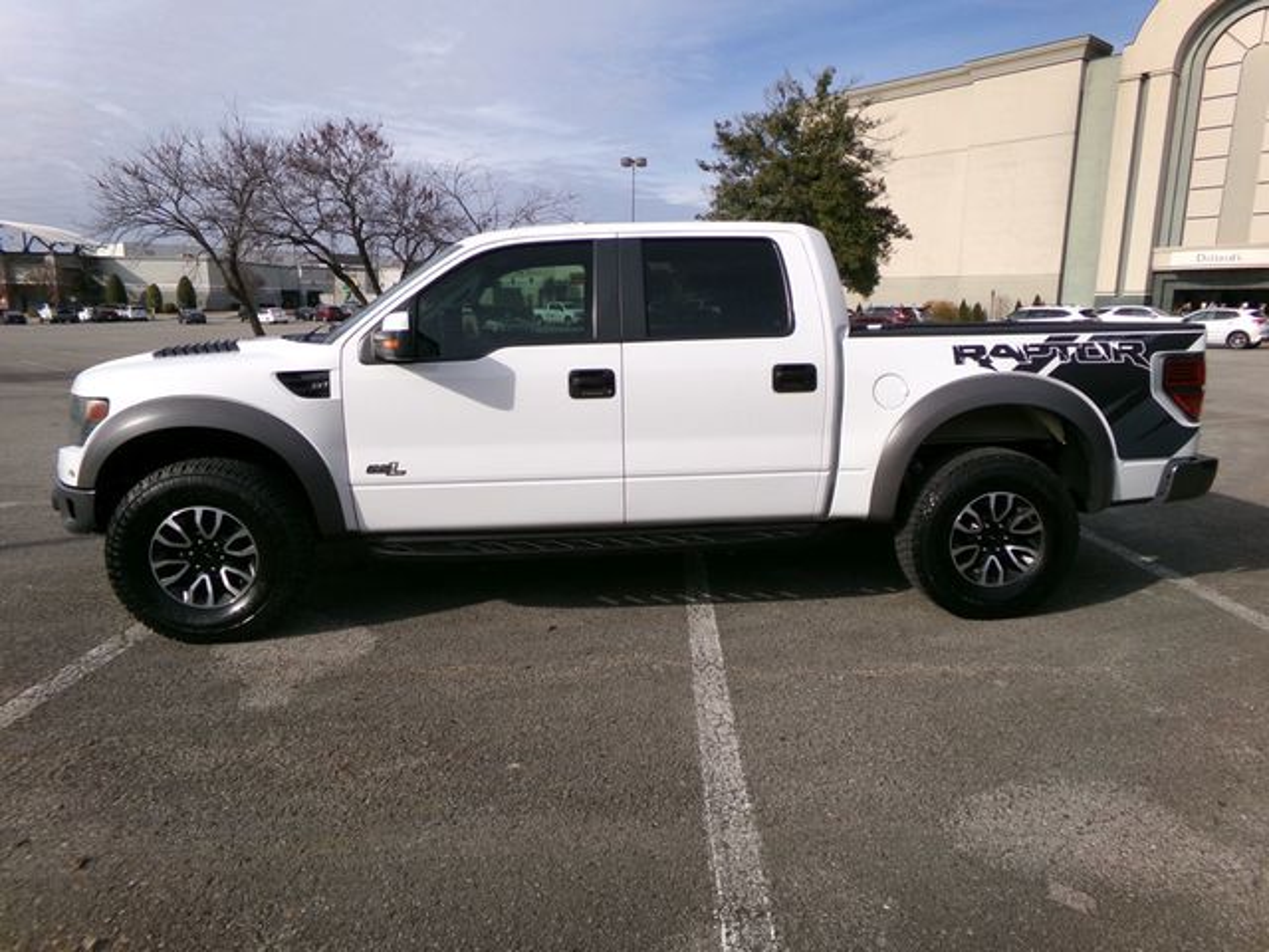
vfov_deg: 56.8
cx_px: 634
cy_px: 476
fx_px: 880
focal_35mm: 24
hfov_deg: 71.6
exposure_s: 1/125
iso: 100
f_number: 11.07
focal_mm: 4.3
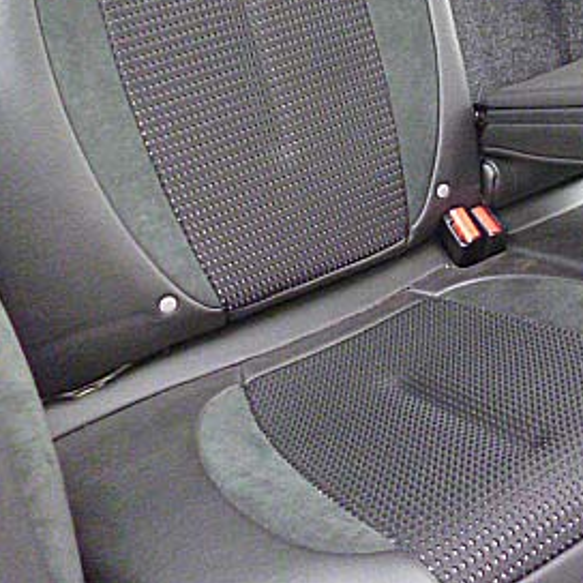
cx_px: 581
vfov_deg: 32.5
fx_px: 953
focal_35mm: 50
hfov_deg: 31.5
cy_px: 71
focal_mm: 4.3
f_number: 2.5
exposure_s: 1/60
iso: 800
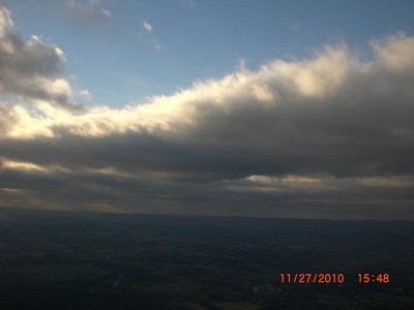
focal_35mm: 38
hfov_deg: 49.0
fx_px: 454
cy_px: 155
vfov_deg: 37.7
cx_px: 207
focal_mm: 6.3
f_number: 4.4
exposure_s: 1/500
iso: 50
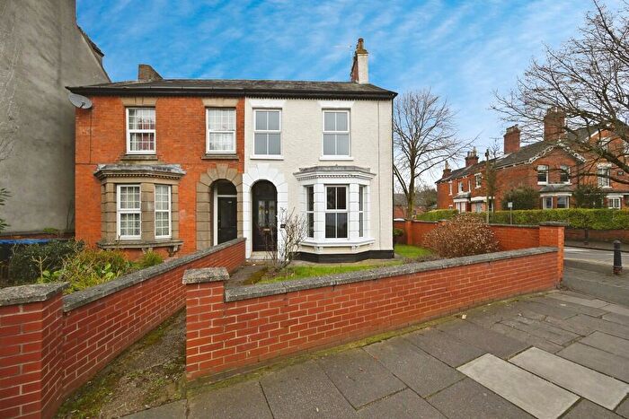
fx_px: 245
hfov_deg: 104.2
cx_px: 314
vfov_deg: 81.2
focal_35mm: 14
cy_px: 210
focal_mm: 14
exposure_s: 1/200
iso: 100
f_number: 7.1
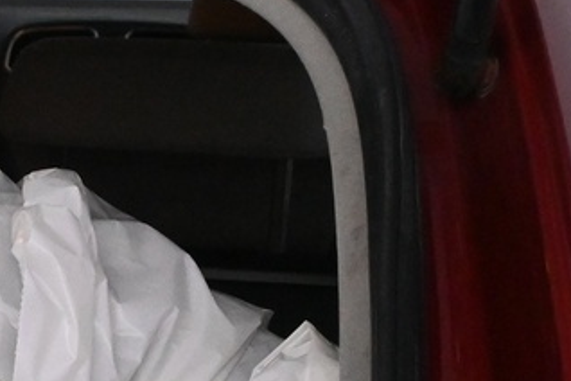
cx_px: -578
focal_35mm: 168
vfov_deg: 7.8
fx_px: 2664
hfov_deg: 11.1
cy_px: 811
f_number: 6.3
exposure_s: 1/160
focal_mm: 22
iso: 3200
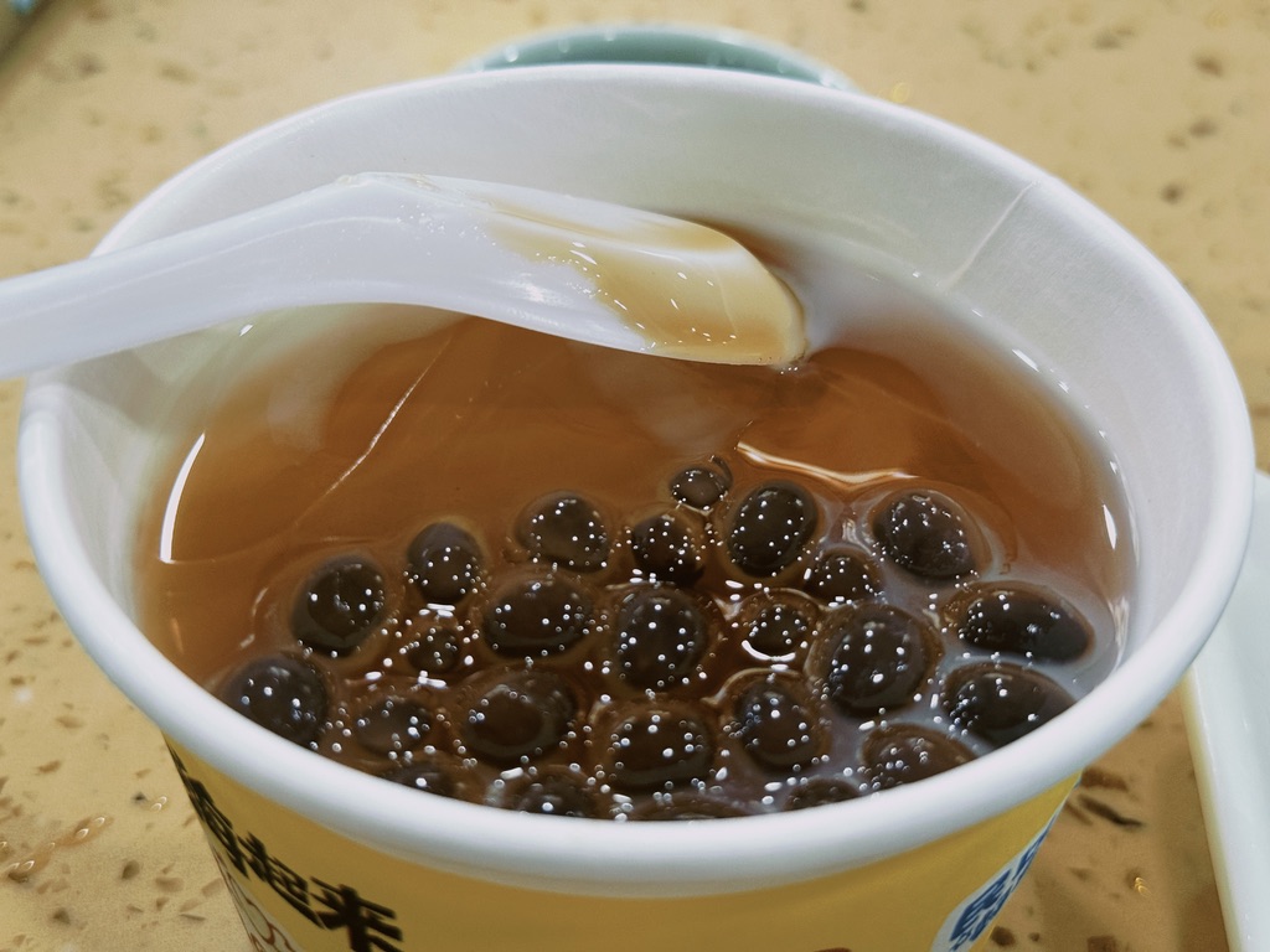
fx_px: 1761
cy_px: 476
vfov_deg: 30.3
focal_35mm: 48
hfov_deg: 39.7
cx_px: 635
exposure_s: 1/50
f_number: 1.78
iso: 125
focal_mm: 6.76
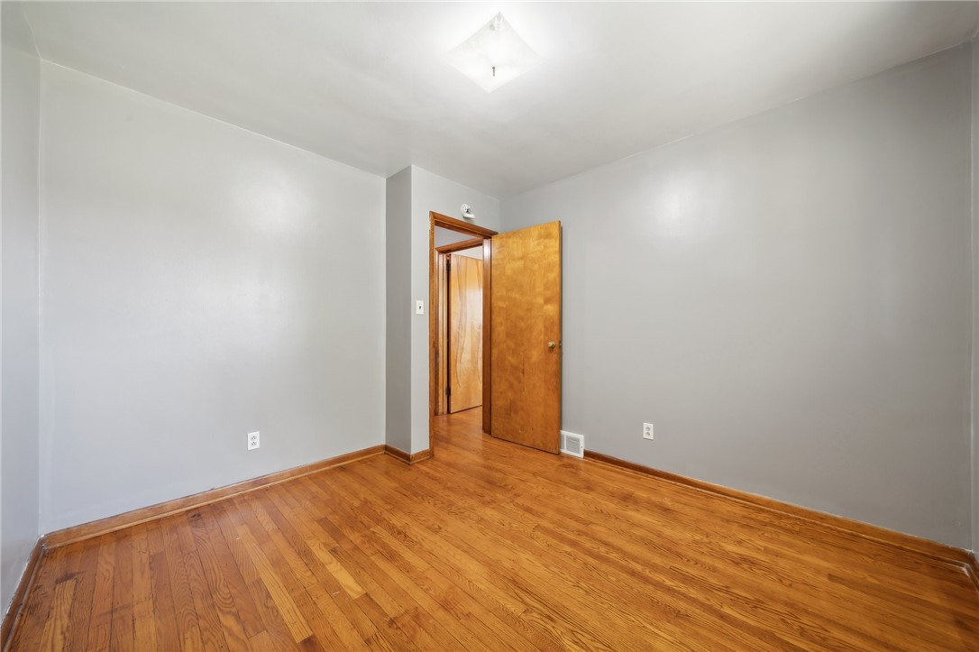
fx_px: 326
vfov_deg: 89.9
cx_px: 490
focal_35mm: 12
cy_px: 326
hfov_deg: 112.6
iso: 50
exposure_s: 2
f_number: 11
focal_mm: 12
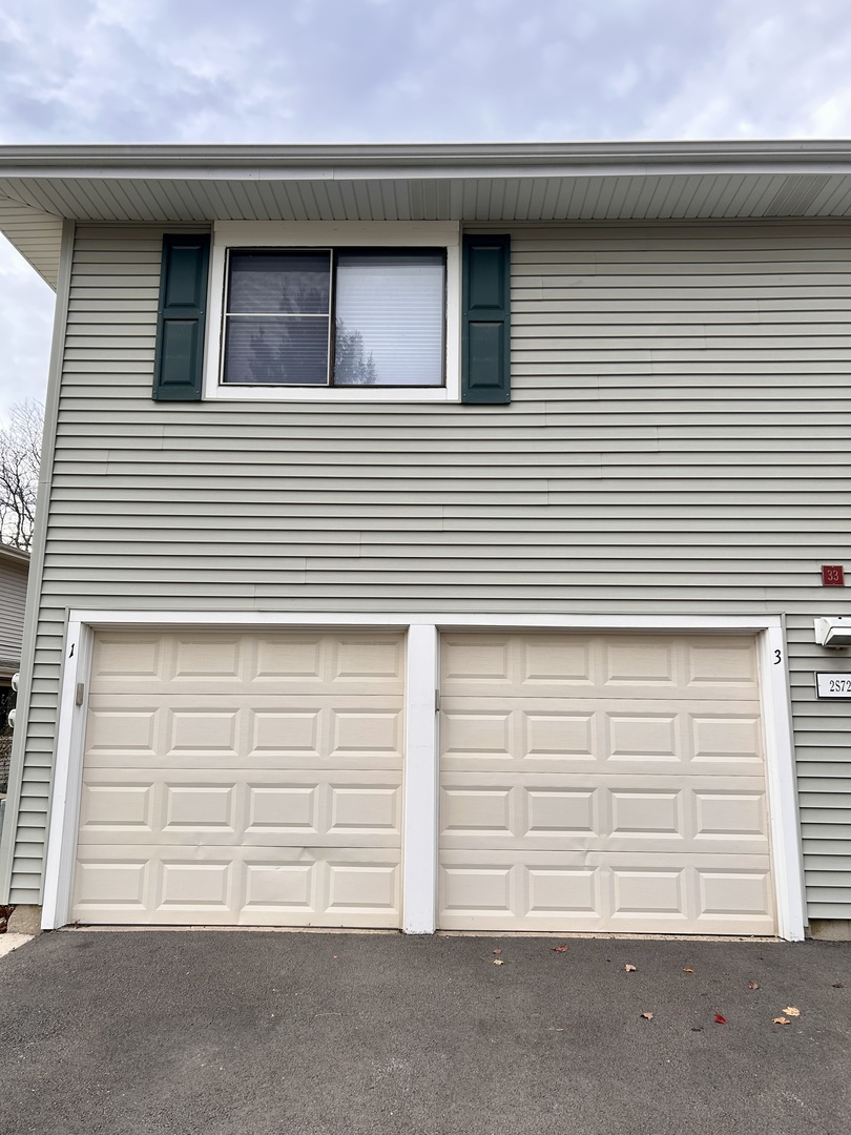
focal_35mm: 26
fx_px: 852
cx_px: 426
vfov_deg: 67.3
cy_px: 568
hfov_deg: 53.1
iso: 50
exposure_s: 1/924
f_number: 1.5
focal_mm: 5.7
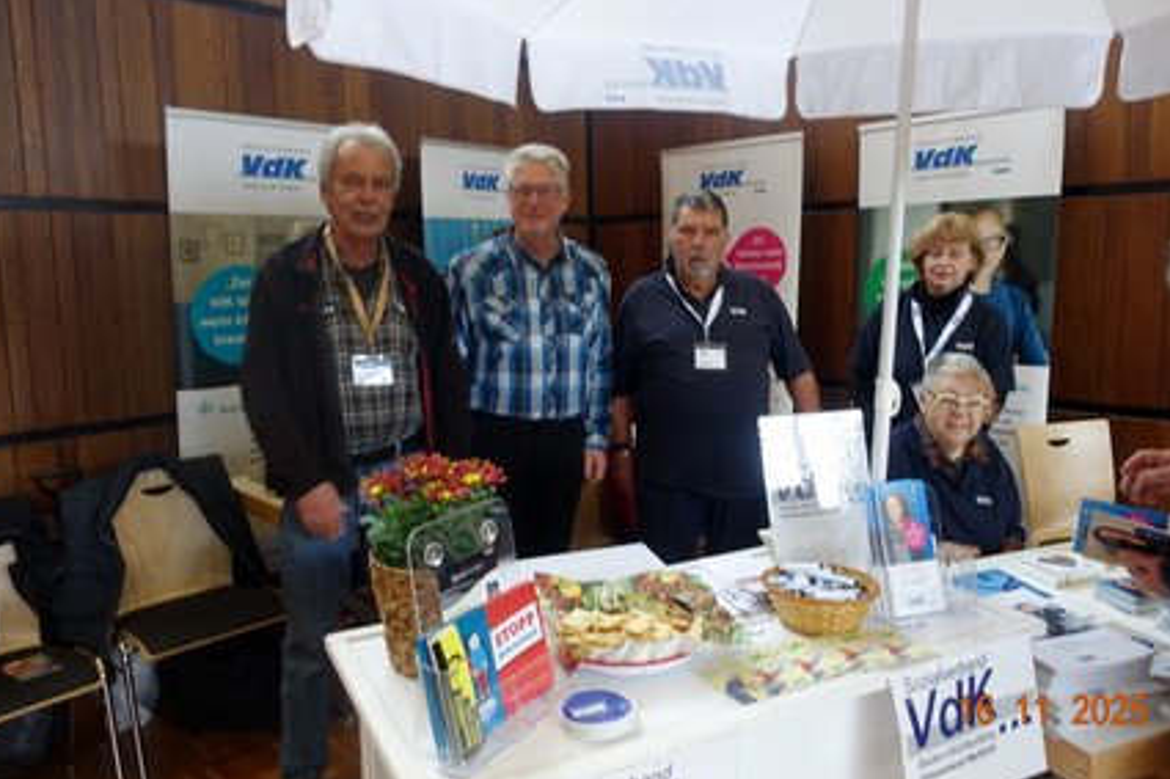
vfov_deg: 49.5
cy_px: 373
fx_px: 845
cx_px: 597
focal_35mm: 26
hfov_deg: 69.4
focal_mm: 8.8
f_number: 1.8
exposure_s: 1/30
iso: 160
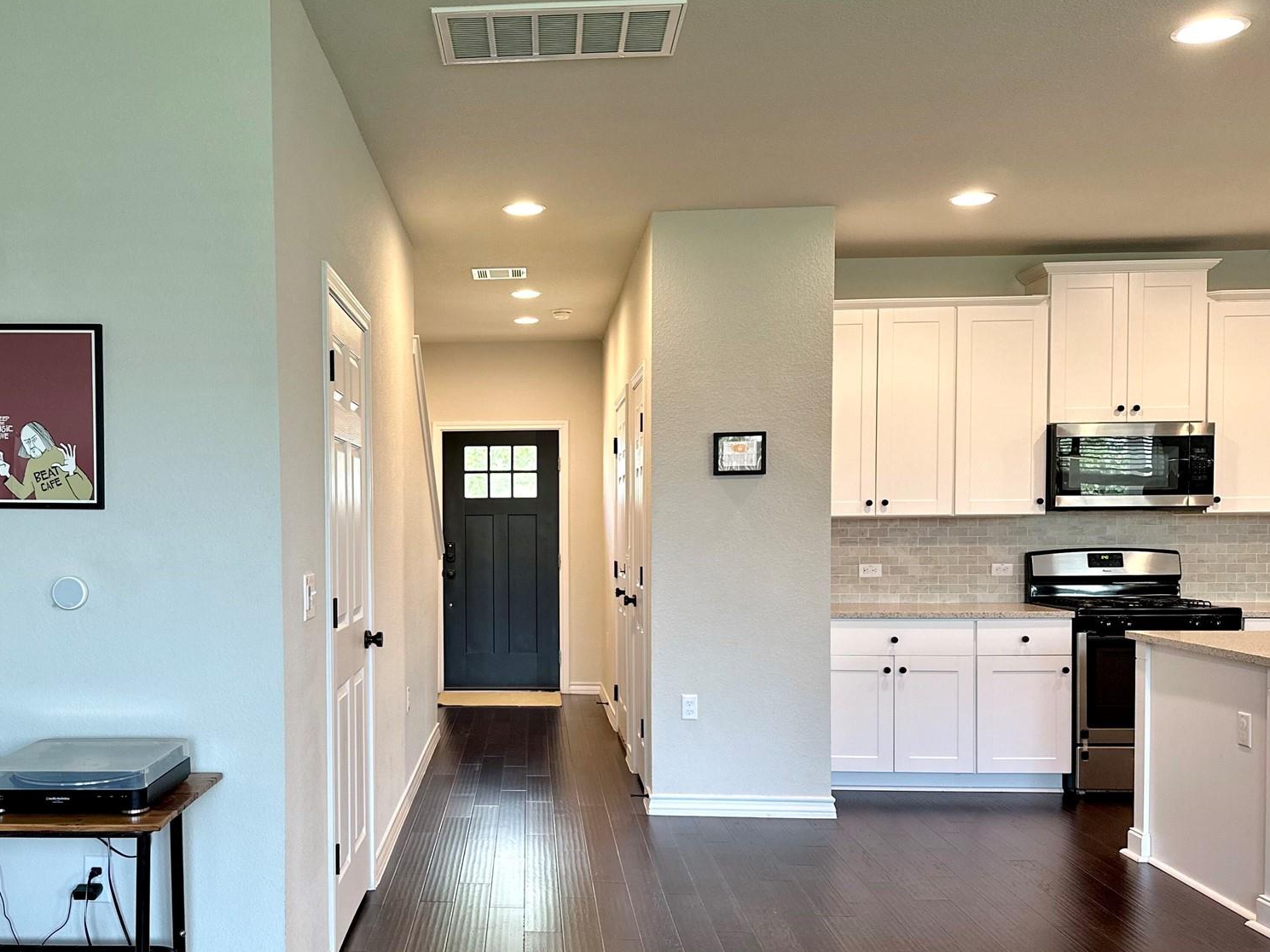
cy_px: 553
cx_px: 447
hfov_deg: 54.5
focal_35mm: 33
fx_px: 1211
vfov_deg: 42.8
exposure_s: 1/60
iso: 160
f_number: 1.78
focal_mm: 6.86
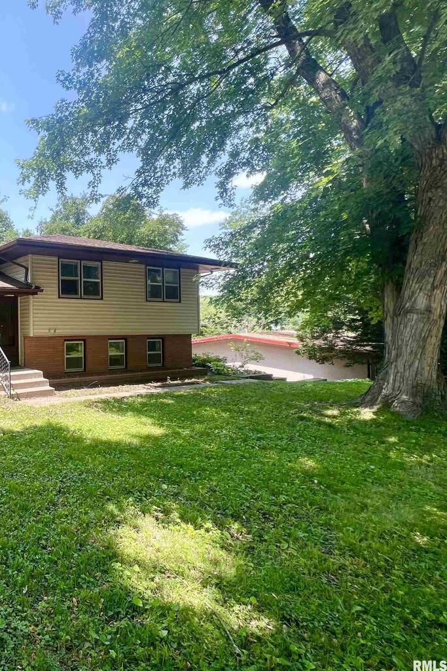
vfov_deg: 86.9
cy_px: 323
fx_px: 354
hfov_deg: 50.5
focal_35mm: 19
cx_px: -11
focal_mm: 1.57
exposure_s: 1/302
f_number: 1.8
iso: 32
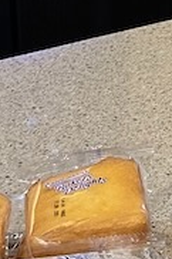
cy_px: -155
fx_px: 1264
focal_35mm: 176
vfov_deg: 11.1
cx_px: 340
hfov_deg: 7.5
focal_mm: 6.86
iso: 200
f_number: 1.78
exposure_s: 1/60
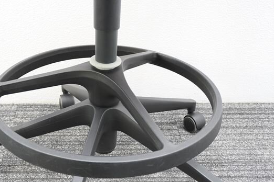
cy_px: 114
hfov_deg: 38.1
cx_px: 100
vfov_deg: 26.1
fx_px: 393
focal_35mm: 52
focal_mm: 25
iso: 1000
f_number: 4.5
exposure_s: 1/40
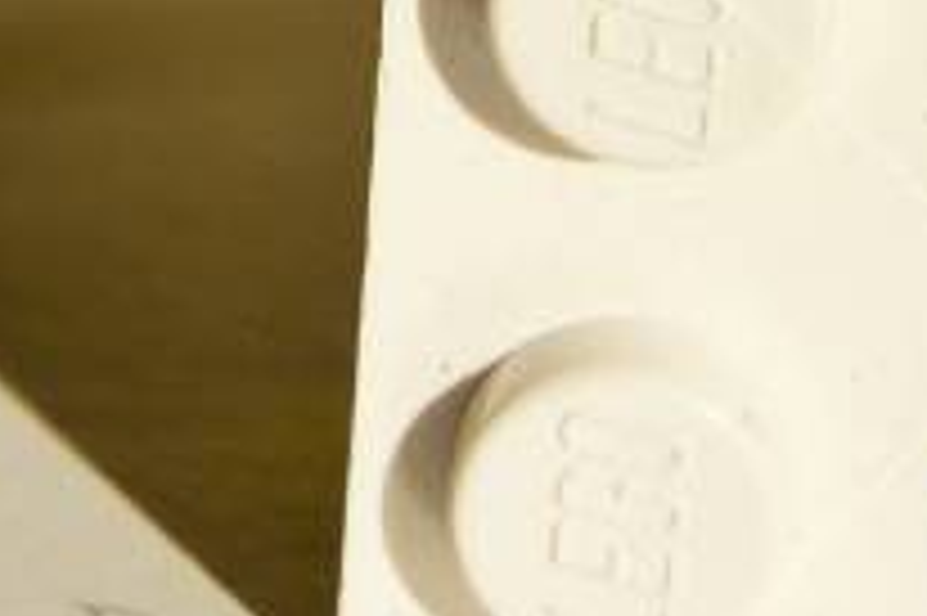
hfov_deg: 3.5
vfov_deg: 2.3
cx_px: 1040
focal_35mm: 587
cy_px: -656
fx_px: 15103
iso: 100
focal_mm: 62
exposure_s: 1/500
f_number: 9
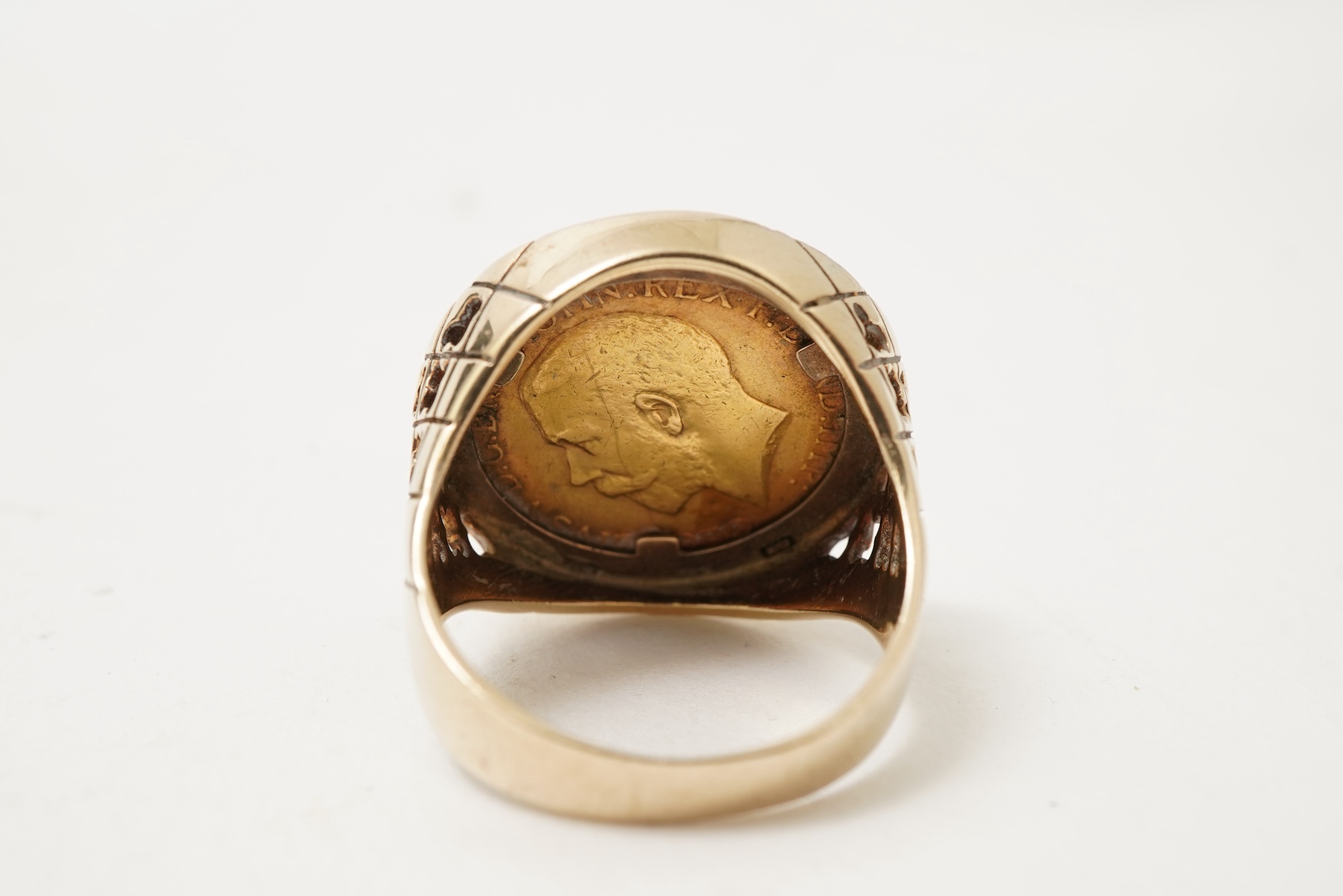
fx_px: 1679
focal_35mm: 45
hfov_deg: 43.6
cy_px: 448
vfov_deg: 29.9
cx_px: 672
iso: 500
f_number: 18
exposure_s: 1/100
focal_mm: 30
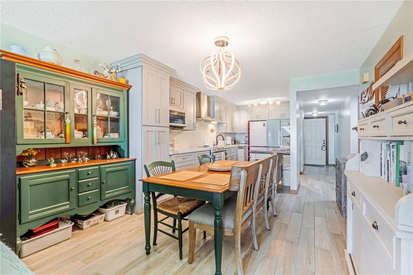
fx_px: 189
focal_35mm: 16
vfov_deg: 72.0
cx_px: 206
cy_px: 138
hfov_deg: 95.0
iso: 250
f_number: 9
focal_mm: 11
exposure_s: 1/100
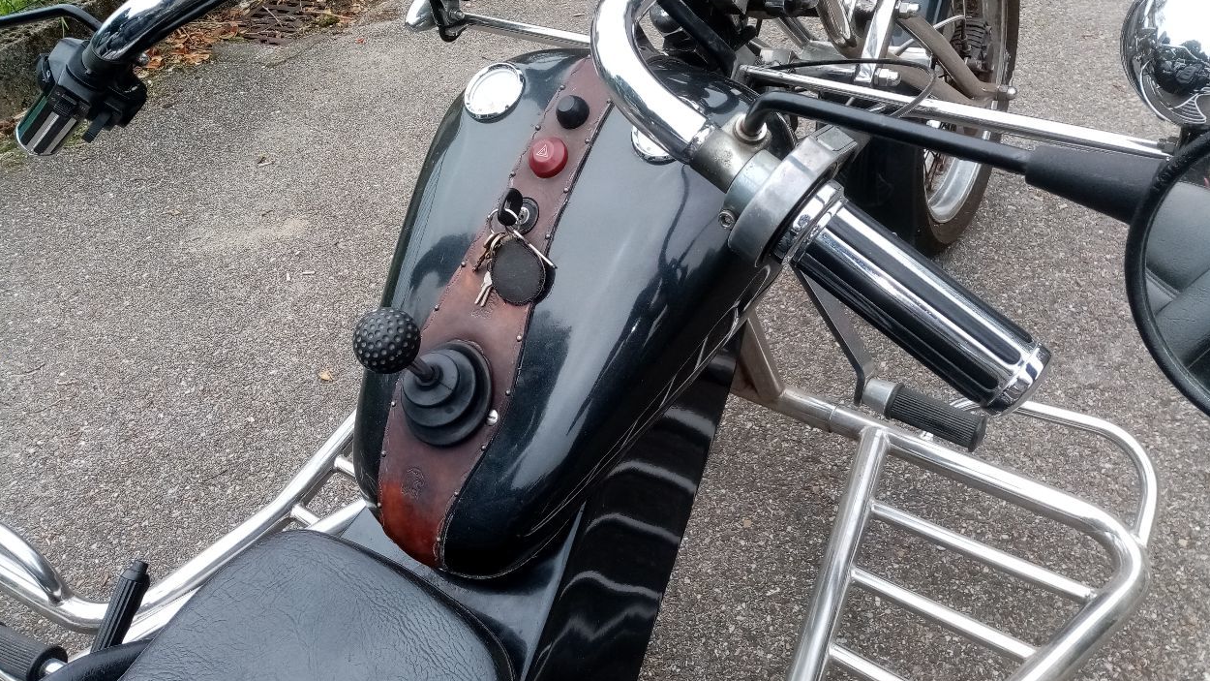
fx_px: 930
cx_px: 600
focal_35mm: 29
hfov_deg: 66.1
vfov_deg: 40.1
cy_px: 287
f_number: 1.8
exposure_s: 1/463
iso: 101
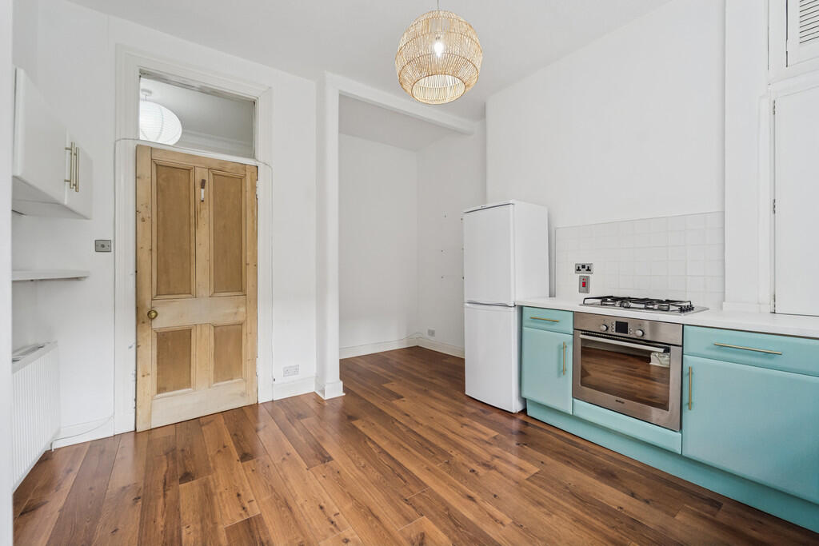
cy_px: 273
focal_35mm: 14
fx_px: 319
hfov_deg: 104.2
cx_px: 410
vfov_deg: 81.2
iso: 800
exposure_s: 1/100
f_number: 5.6
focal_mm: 14
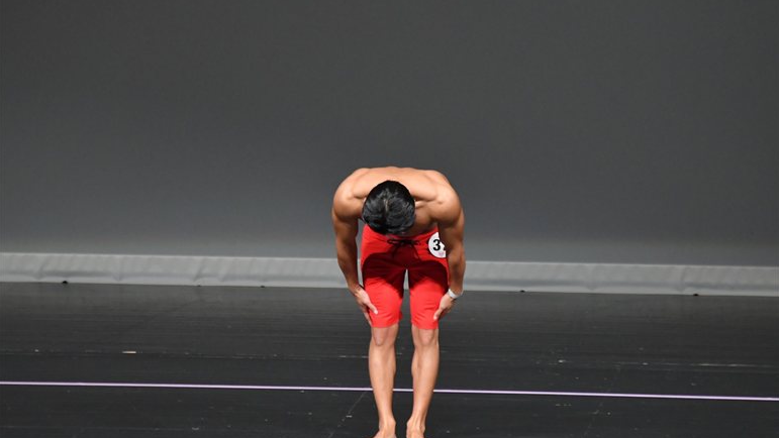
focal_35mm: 363
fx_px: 7499
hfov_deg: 5.9
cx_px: 390
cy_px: 250
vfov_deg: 3.3
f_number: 5.6
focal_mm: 230
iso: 4000
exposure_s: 1/400
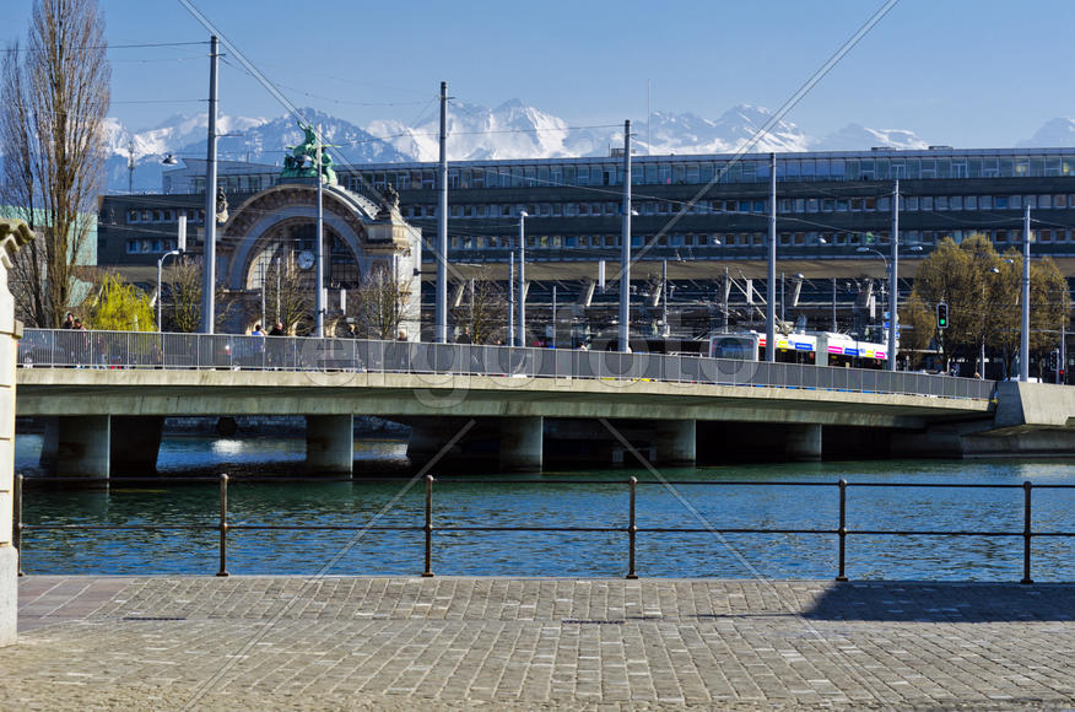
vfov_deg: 13.4
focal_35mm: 102
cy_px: 356
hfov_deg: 20.1
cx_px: 538
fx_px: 3039
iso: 100
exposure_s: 1/250
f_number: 6.7
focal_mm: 68
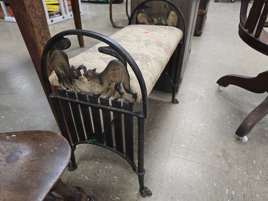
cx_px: 134
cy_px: 100
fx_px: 178
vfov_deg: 58.9
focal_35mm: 23
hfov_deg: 73.9
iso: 250
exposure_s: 1/63
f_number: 1.7
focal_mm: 6.3
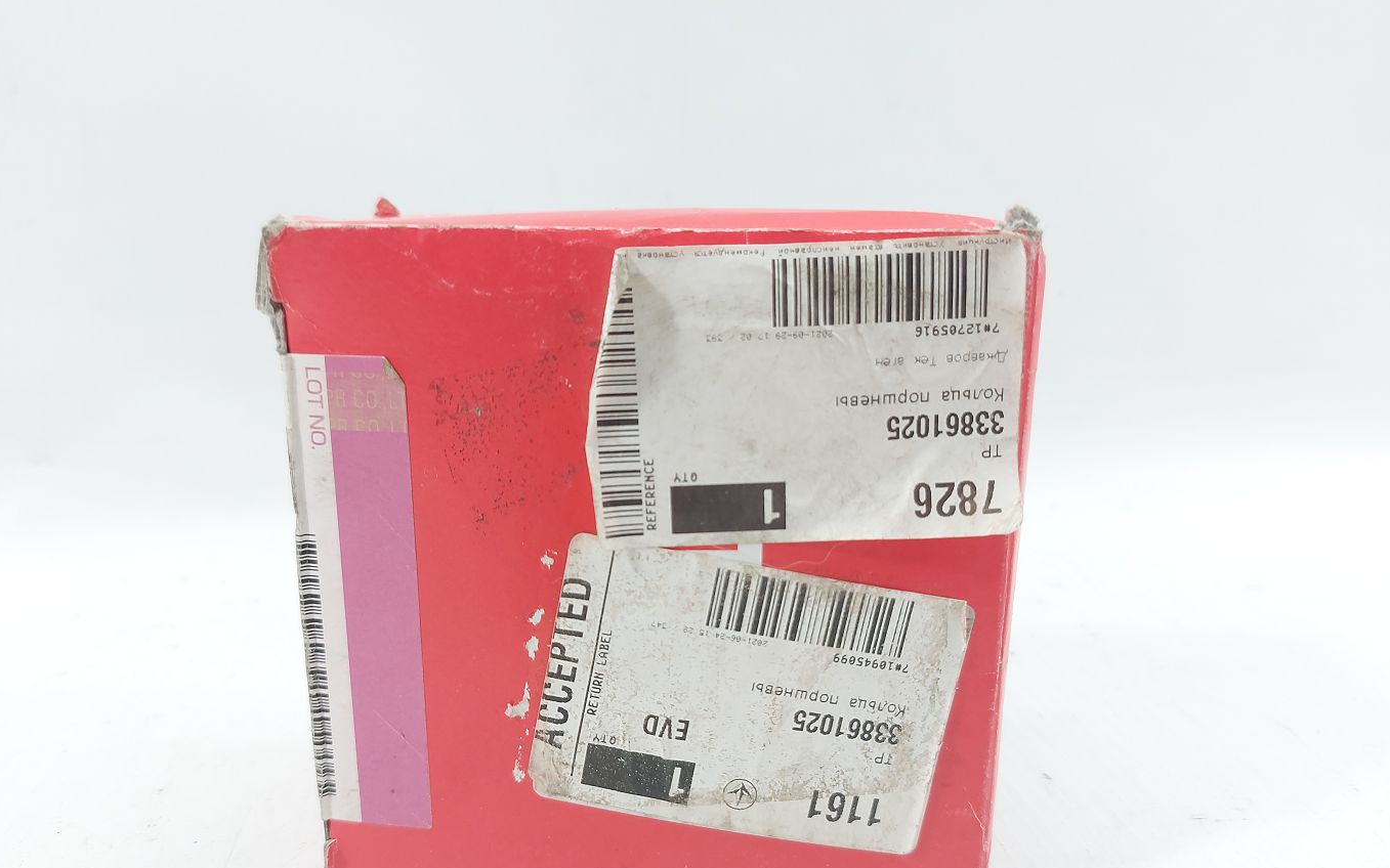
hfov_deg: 70.4
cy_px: 498
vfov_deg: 47.4
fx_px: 985
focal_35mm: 26
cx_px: 698
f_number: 1.8
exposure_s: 1/50
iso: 80
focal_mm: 5.23
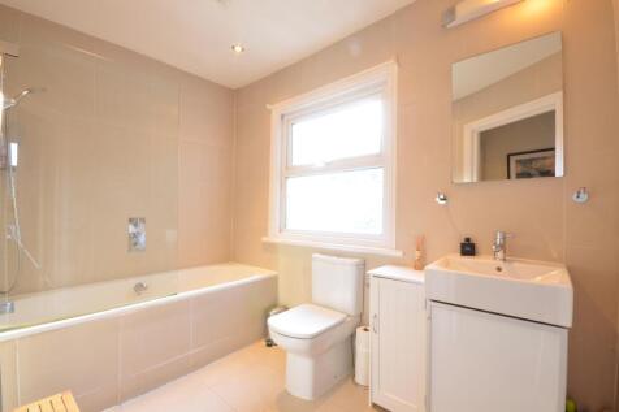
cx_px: 310
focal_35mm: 15
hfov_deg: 100.4
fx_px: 258
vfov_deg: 77.3
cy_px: 206
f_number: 16
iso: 100
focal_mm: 10
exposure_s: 4
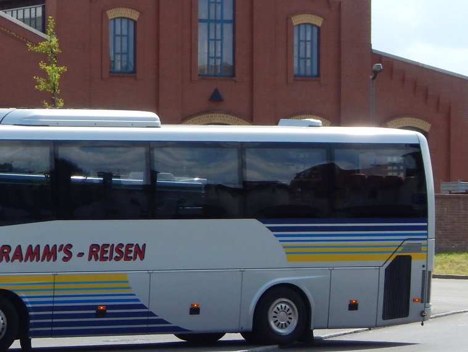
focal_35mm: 164
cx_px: 124
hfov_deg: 12.0
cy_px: 138
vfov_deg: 9.1
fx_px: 2218
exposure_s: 1/800
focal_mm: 18.7
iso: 125
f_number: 4.5
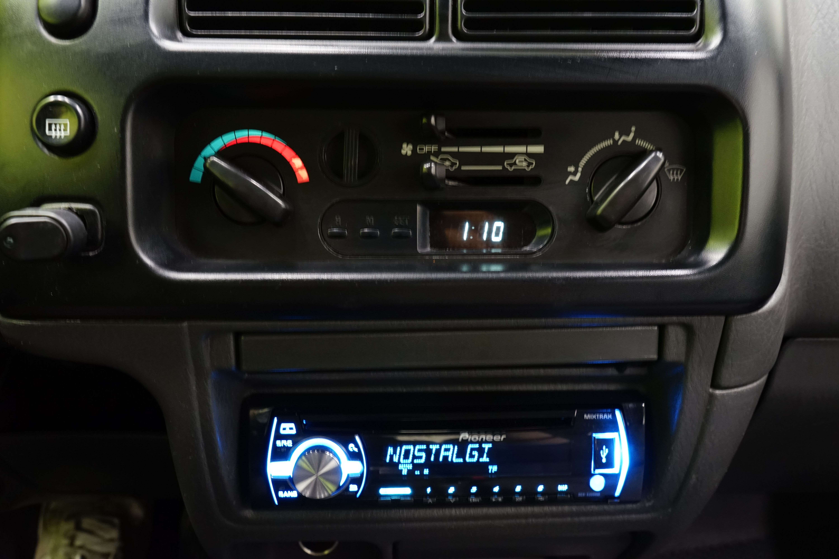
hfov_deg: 61.9
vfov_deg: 43.6
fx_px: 699
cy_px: 280
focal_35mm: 30
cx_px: 420
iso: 2000
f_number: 8
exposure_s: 1/8
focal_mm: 30
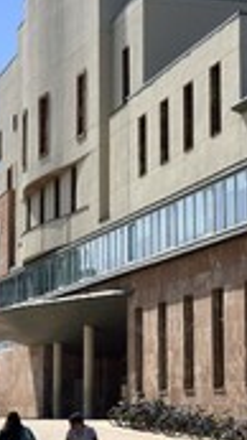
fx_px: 1249
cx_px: 94
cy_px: 226
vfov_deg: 20.0
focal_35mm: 107
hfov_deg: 11.3
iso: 200
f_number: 10
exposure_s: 1/500
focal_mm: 42
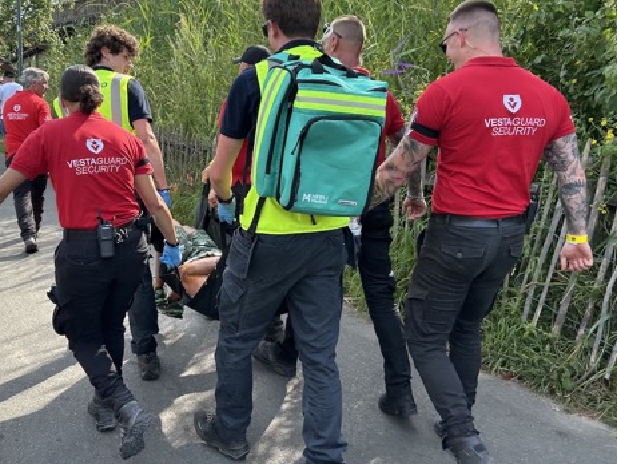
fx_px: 642
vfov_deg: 39.6
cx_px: 218
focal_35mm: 36
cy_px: 199
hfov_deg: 50.6
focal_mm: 5.7
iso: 50
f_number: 1.5
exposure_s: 1/666
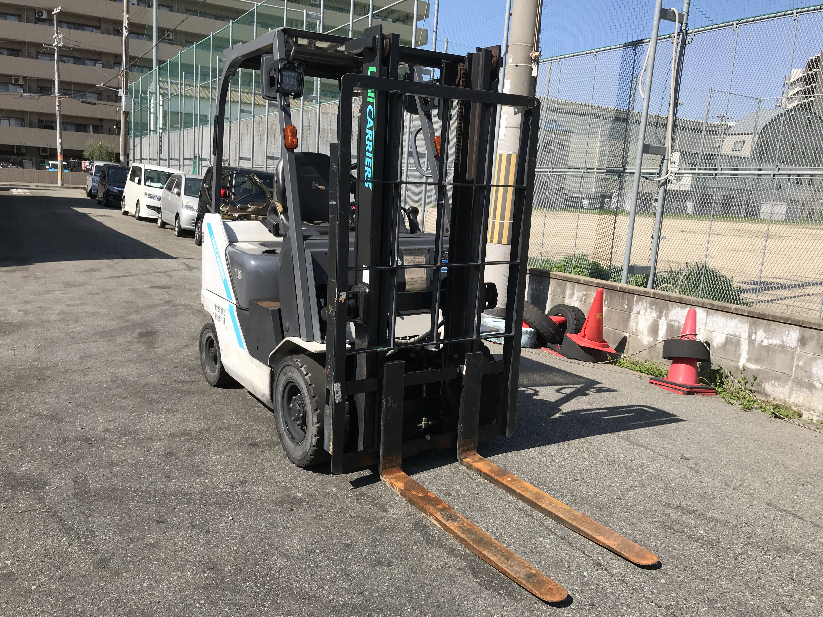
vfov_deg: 49.7
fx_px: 666
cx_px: 412
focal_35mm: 28
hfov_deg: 63.4
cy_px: 308
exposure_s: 1/1880
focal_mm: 3.99
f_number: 1.8
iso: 20
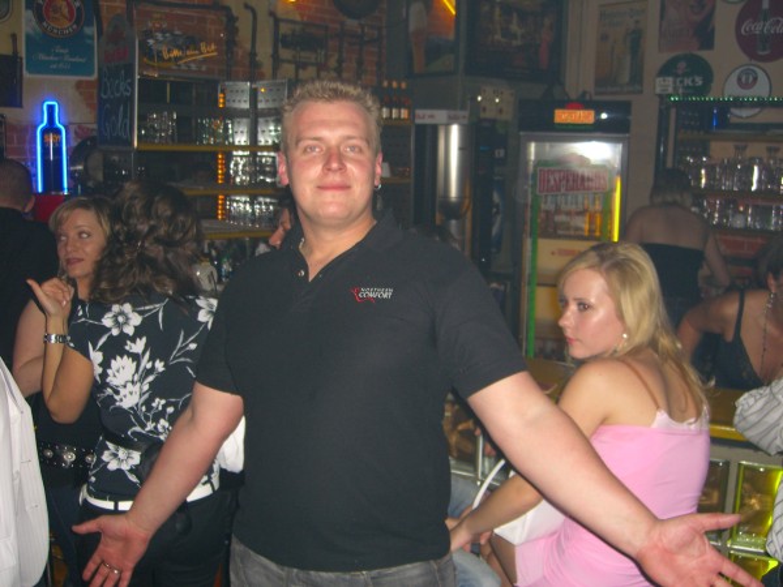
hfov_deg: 49.0
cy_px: 294
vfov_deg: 37.7
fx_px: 860
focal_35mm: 38
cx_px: 392
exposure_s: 1/60
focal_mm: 7.9
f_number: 2.8
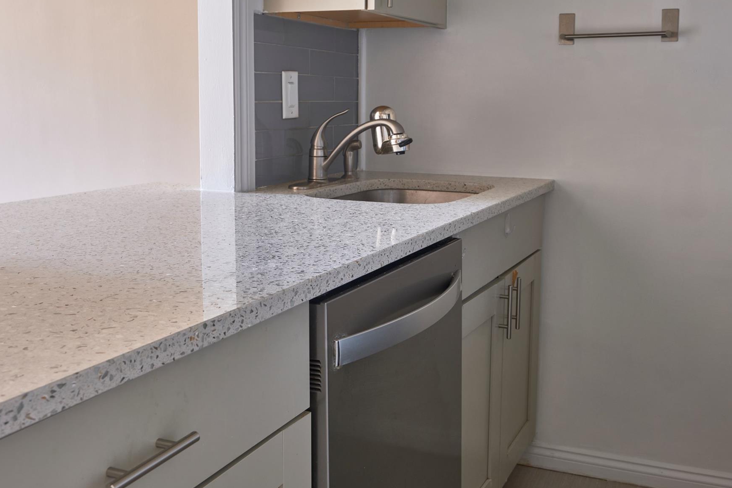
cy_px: 210
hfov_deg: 49.4
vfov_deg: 34.1
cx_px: 411
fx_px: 793
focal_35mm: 39
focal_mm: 22
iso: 160
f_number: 6.4
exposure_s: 1
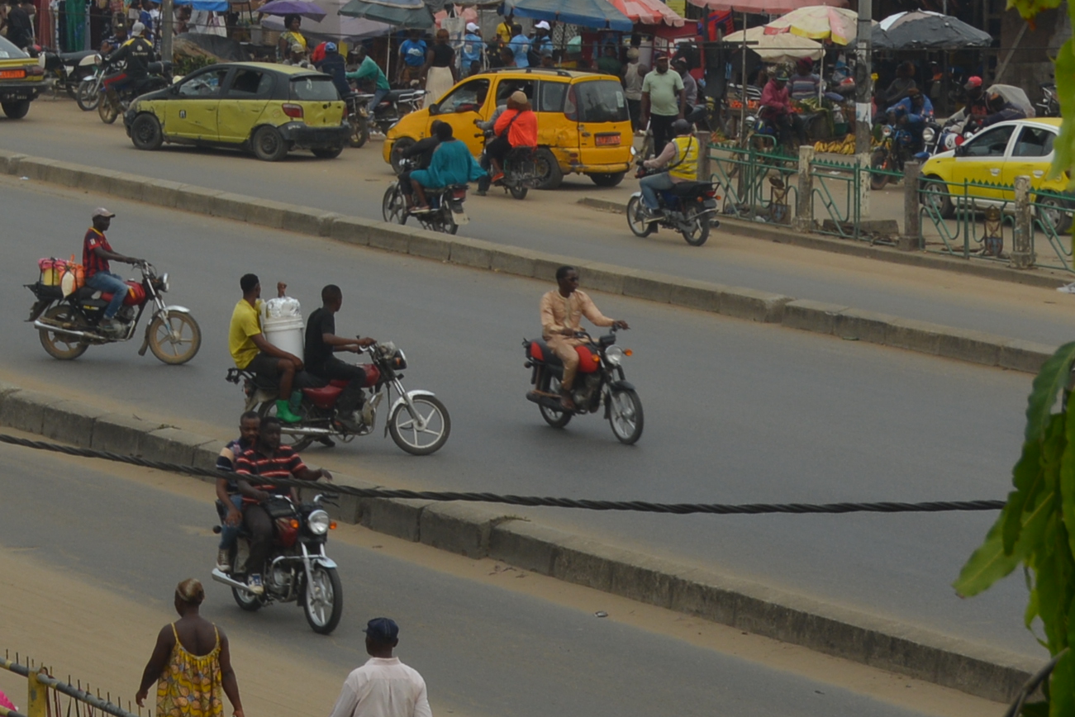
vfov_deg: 6.9
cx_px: -463
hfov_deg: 10.2
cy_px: -236
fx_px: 5884
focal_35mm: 197
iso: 125
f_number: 8
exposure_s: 1/250
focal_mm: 38
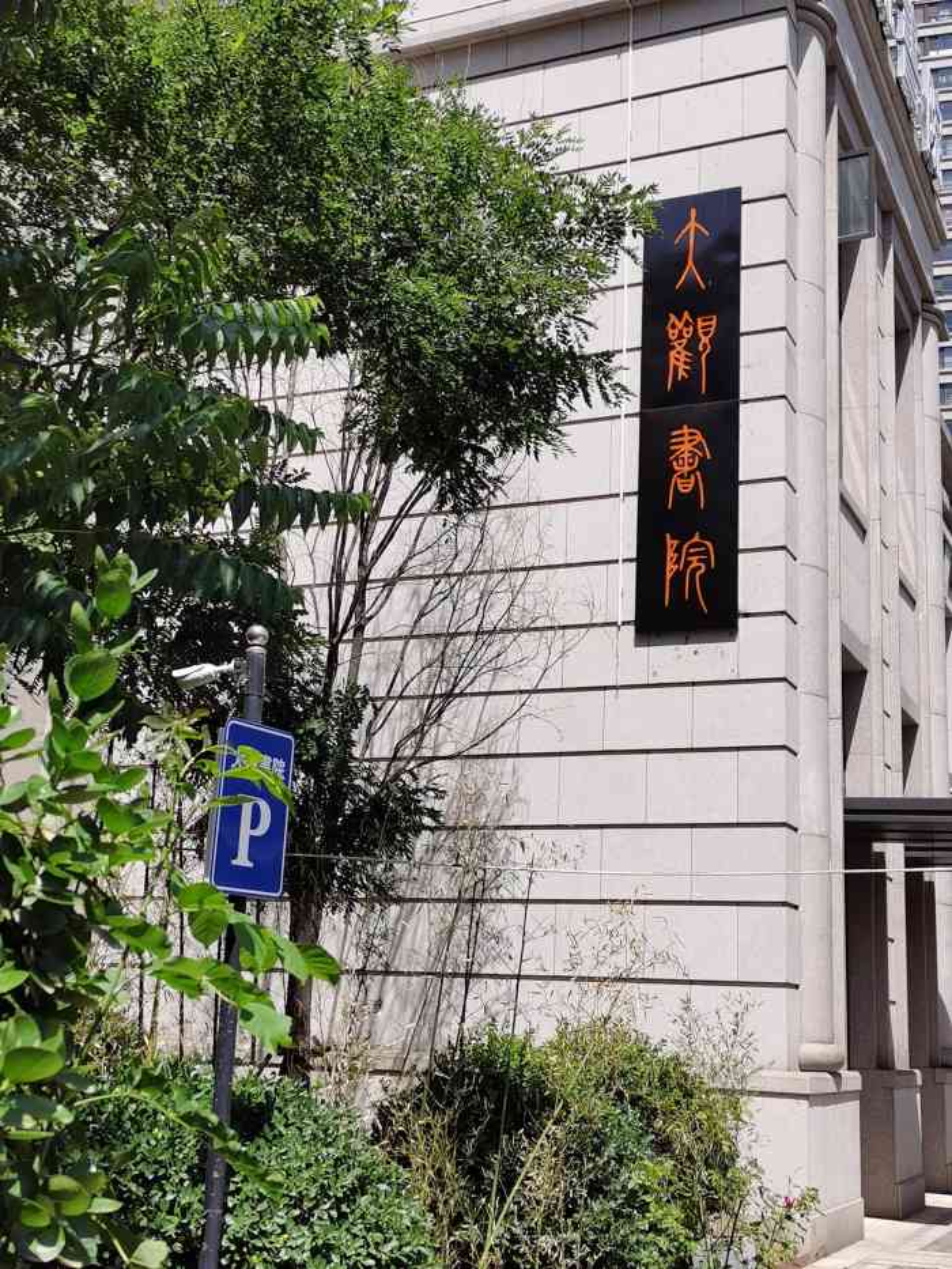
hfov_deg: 32.2
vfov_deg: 42.1
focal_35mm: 45
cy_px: 634
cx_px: 476
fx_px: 1650
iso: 50
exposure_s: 1/2500
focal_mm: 5.58
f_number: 1.8
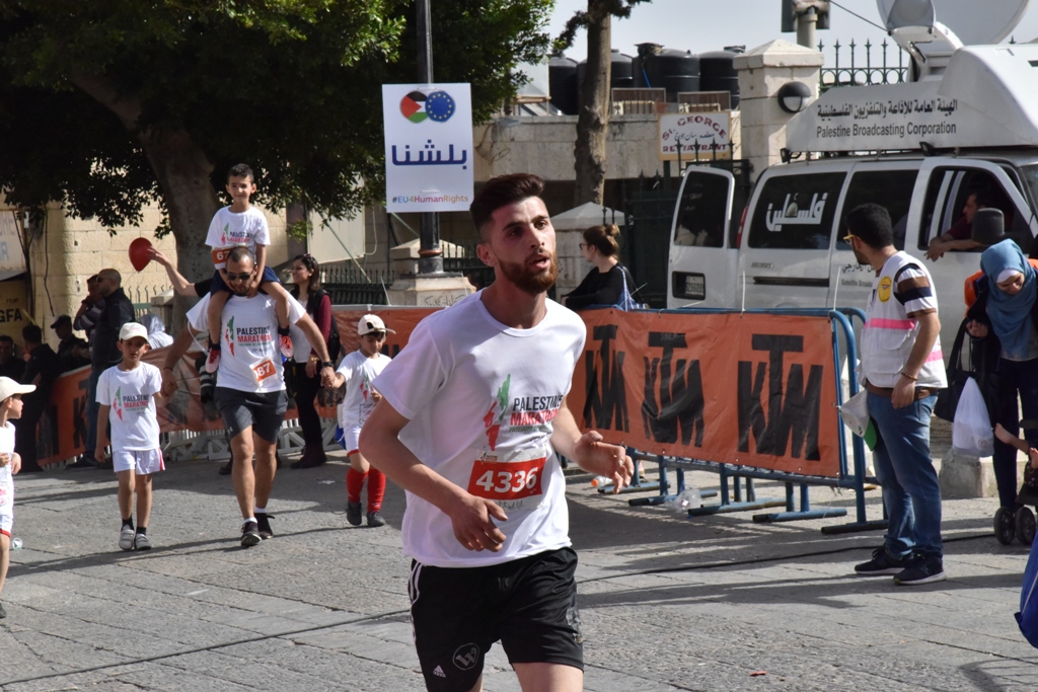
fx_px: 3460
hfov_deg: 17.1
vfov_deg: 11.4
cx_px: 519
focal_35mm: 120
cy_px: 346
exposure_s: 1/1600
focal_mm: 120
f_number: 20
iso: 2500
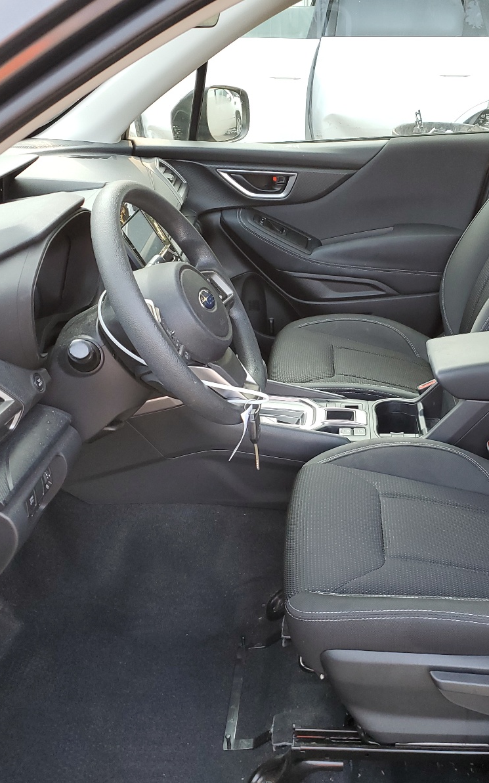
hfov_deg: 33.9
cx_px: 347
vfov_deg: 52.7
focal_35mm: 37
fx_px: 789
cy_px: 393
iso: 65
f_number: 1.5
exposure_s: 1/120
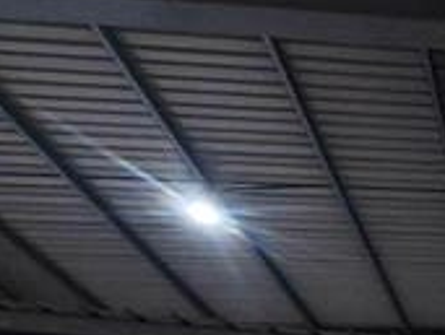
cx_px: 932
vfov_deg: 13.0
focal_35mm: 84
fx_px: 1082
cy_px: 826
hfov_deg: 16.5
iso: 80
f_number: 1.8
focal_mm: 2.03
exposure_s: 1/120
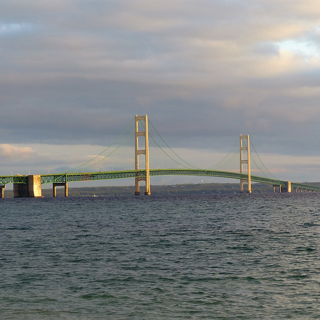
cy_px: 160
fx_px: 1412
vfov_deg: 12.9
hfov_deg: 12.9
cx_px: 176
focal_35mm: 135
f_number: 4
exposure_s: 1/250
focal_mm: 20.5
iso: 100
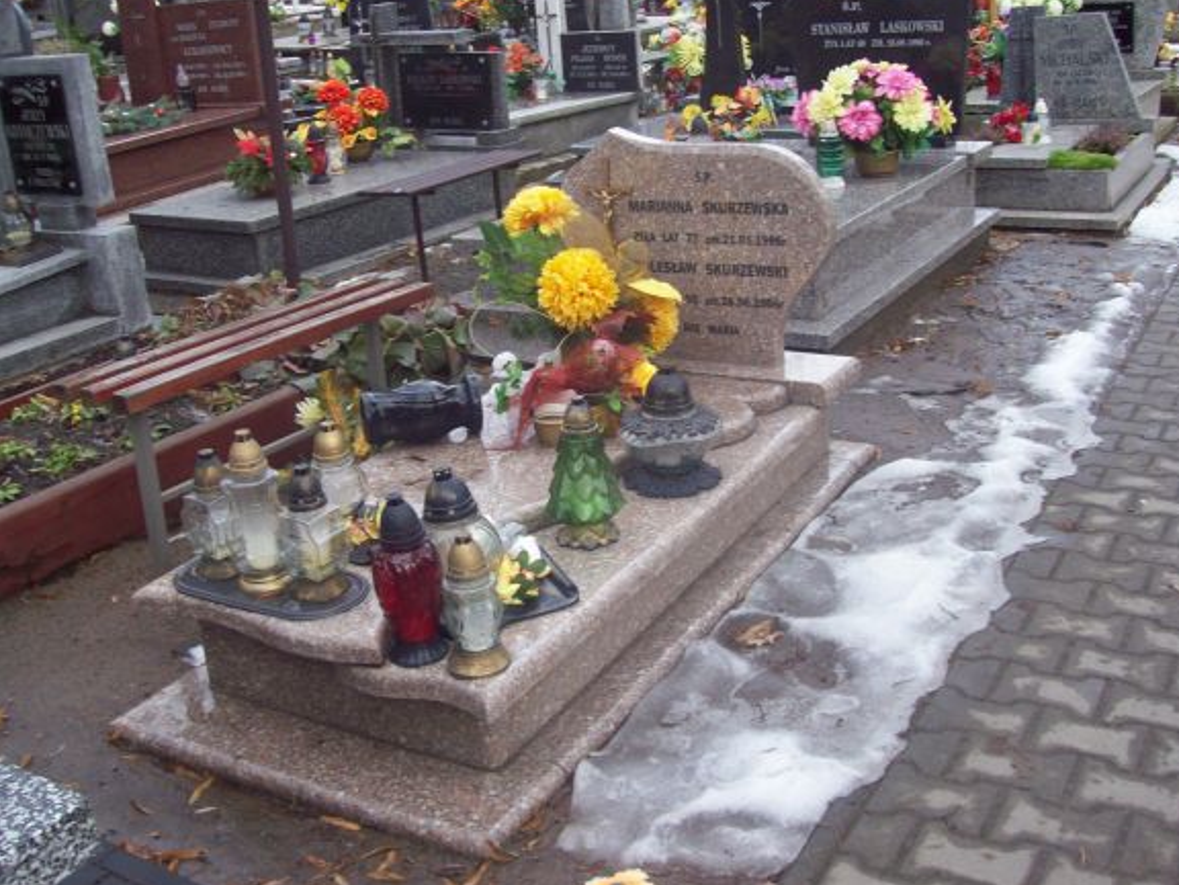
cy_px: 404
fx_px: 1362
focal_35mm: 40
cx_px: 587
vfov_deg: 35.9
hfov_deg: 46.8
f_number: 2.7
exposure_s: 1/128
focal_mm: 6
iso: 80
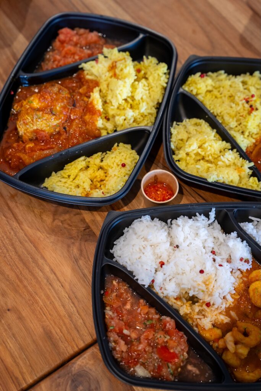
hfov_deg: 27.5
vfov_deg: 40.3
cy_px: 196
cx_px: 130
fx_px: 534
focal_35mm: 49
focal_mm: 49.1
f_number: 4
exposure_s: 1/50
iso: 800
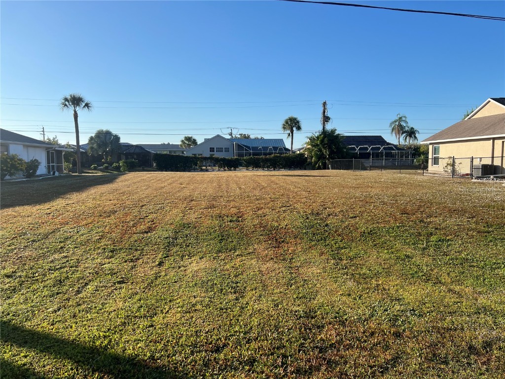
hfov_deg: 67.3
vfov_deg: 53.1
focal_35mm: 26
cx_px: 252
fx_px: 379
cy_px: 190
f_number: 1.5
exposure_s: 1/3968
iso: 50
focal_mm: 5.7
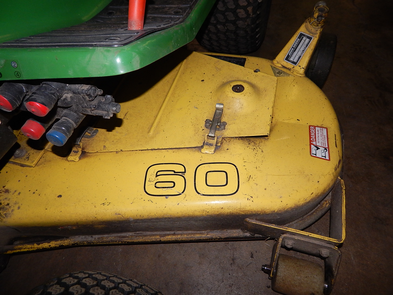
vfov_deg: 58.9
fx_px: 261
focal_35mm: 23
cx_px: 196
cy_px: 148
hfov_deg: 73.9
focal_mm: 4
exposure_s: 1/30
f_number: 3
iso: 200
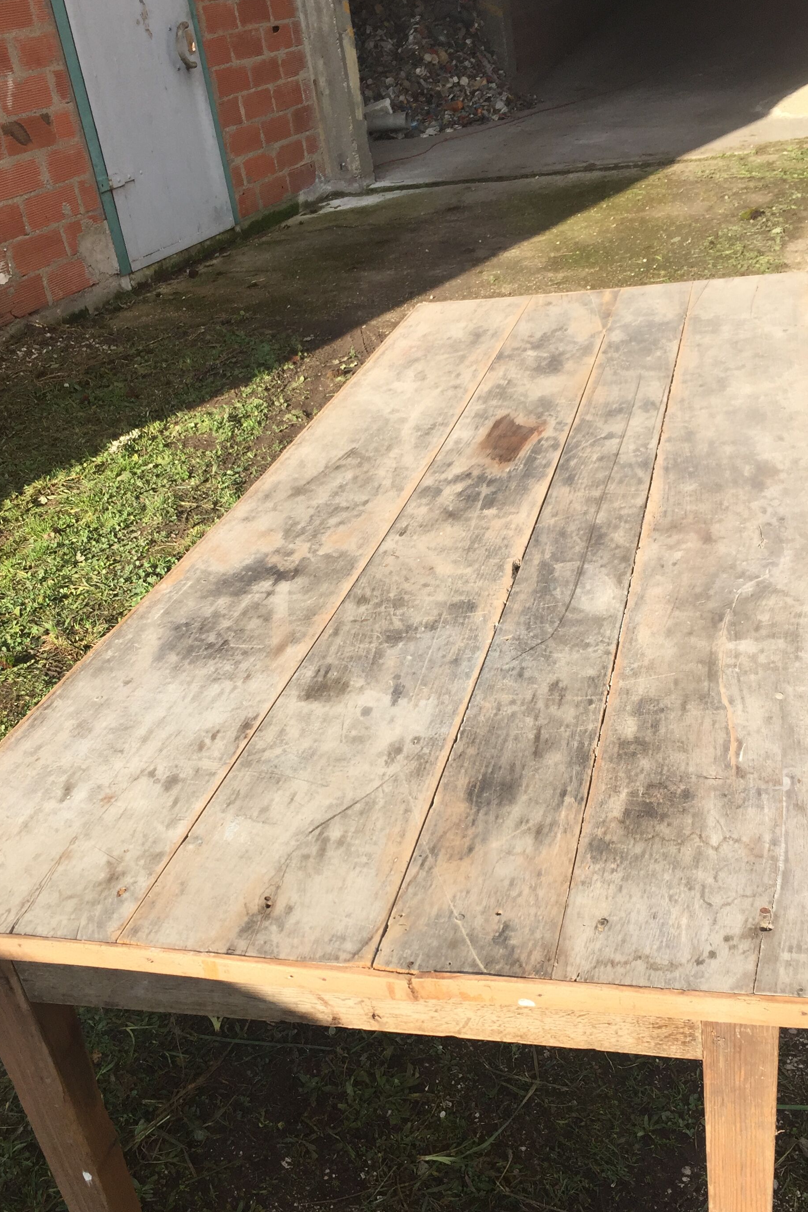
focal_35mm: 36
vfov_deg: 53.0
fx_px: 1212
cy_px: 685
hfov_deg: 36.9
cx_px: 431
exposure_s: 1/964
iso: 32
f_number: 2.2
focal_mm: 4.15
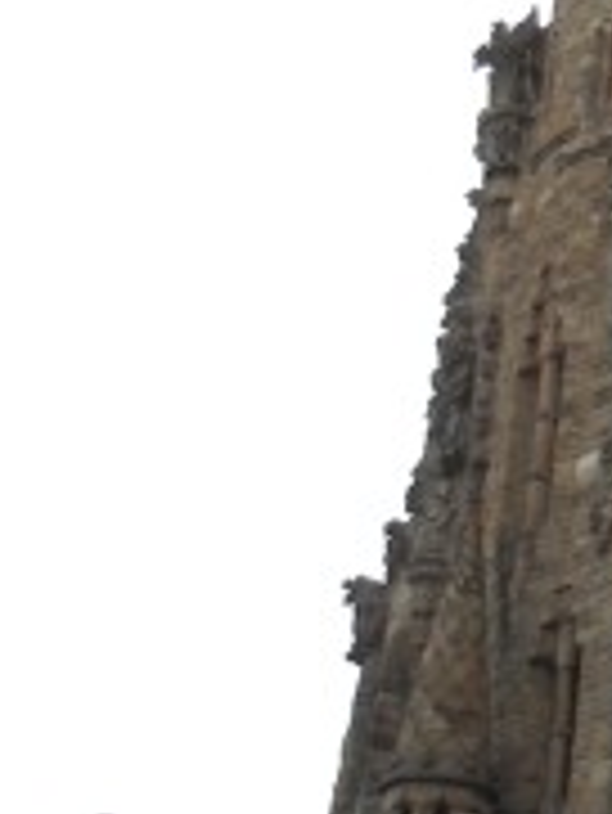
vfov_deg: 15.5
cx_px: 1256
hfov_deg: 10.6
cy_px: 346
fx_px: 2990
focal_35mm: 127
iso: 160
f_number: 3.5
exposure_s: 1/610
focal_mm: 5.4
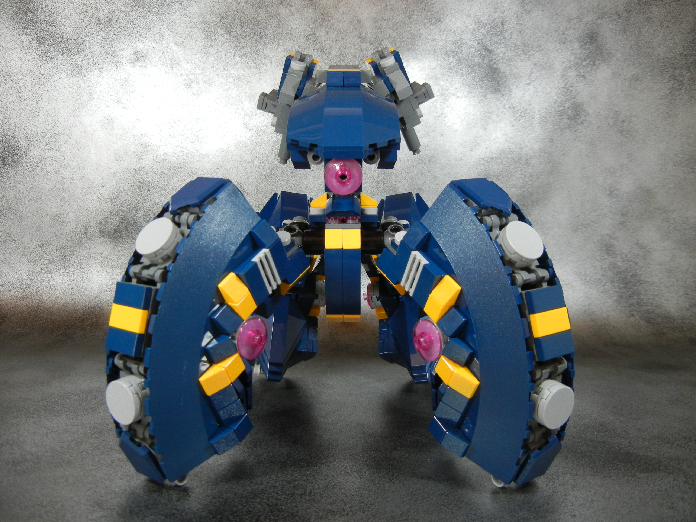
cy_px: 261
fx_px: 603
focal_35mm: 30
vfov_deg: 46.8
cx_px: 348
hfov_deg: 60.0
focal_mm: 5.4
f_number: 3.5
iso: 400
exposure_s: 1/59.1
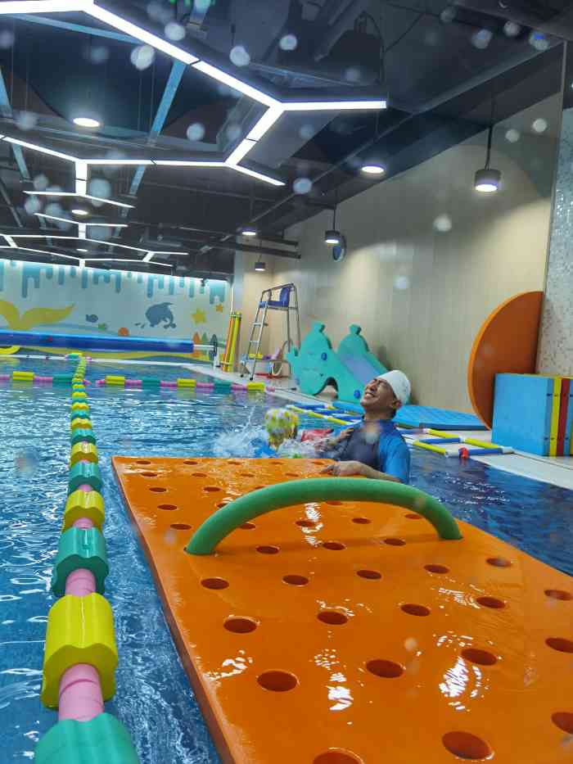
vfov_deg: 65.3
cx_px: 286
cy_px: 382
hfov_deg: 51.4
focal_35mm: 27
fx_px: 596
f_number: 1.9
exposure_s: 1/67.1
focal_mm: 6.71
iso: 50
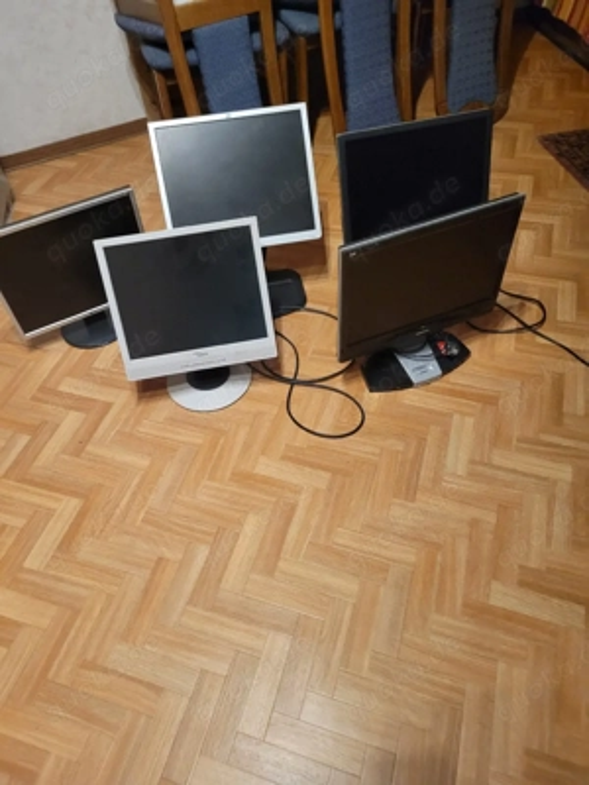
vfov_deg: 67.3
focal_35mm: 26
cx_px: 294
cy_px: 392
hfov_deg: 53.1
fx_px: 590
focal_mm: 5.4
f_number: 1.8
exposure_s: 1/33.4
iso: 640
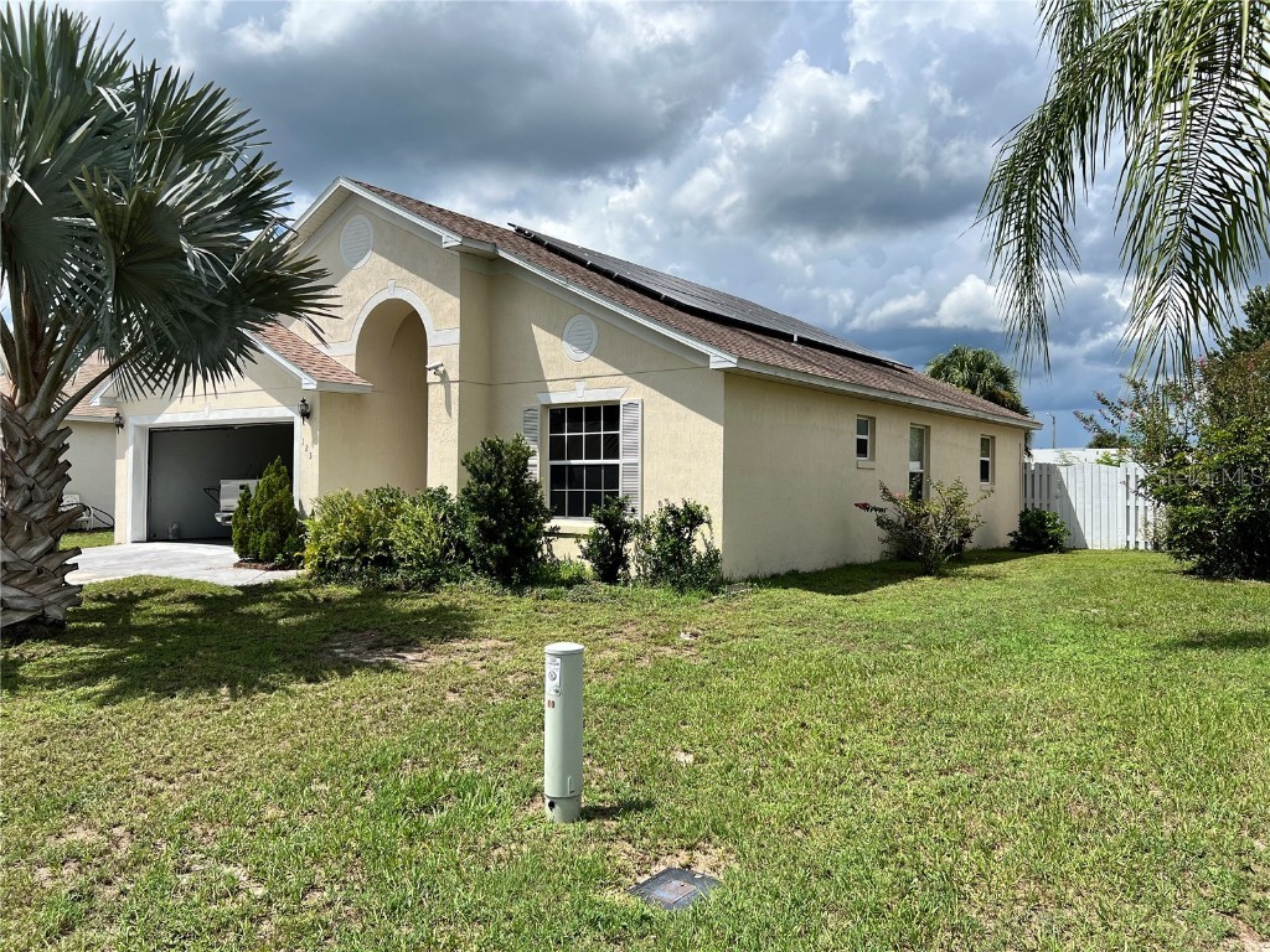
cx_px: 635
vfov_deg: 53.1
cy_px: 476
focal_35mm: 26
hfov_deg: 67.3
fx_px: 954
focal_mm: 5.7
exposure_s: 1/6211
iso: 50
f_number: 1.5
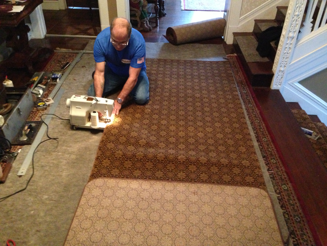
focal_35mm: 33
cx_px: 164
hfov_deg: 55.4
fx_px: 312
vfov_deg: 42.9
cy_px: 123
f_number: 2.4
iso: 800
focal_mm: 4.13
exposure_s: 1/15
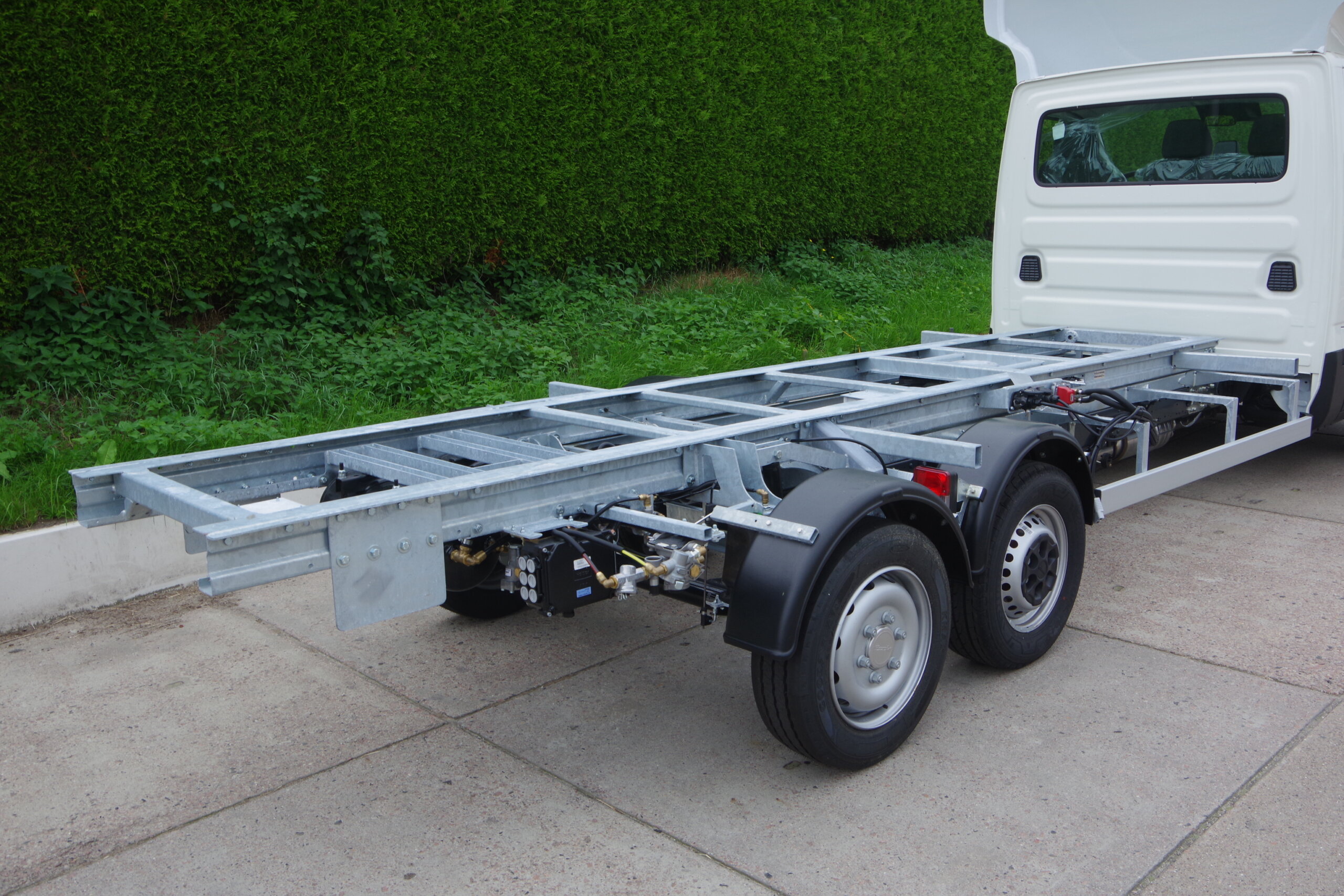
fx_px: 1157
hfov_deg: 60.3
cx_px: 672
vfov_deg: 42.3
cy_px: 448
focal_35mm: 31
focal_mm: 21
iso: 200
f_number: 10
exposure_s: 1/50
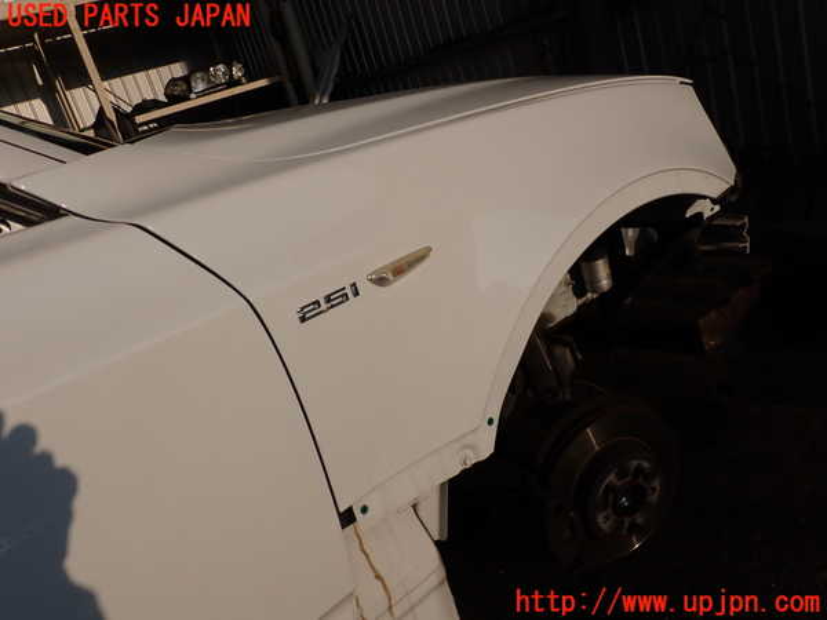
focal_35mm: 30
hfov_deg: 60.0
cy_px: 310
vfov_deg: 46.8
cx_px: 414
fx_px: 717
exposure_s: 1/400
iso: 100
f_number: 9
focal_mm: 5.4
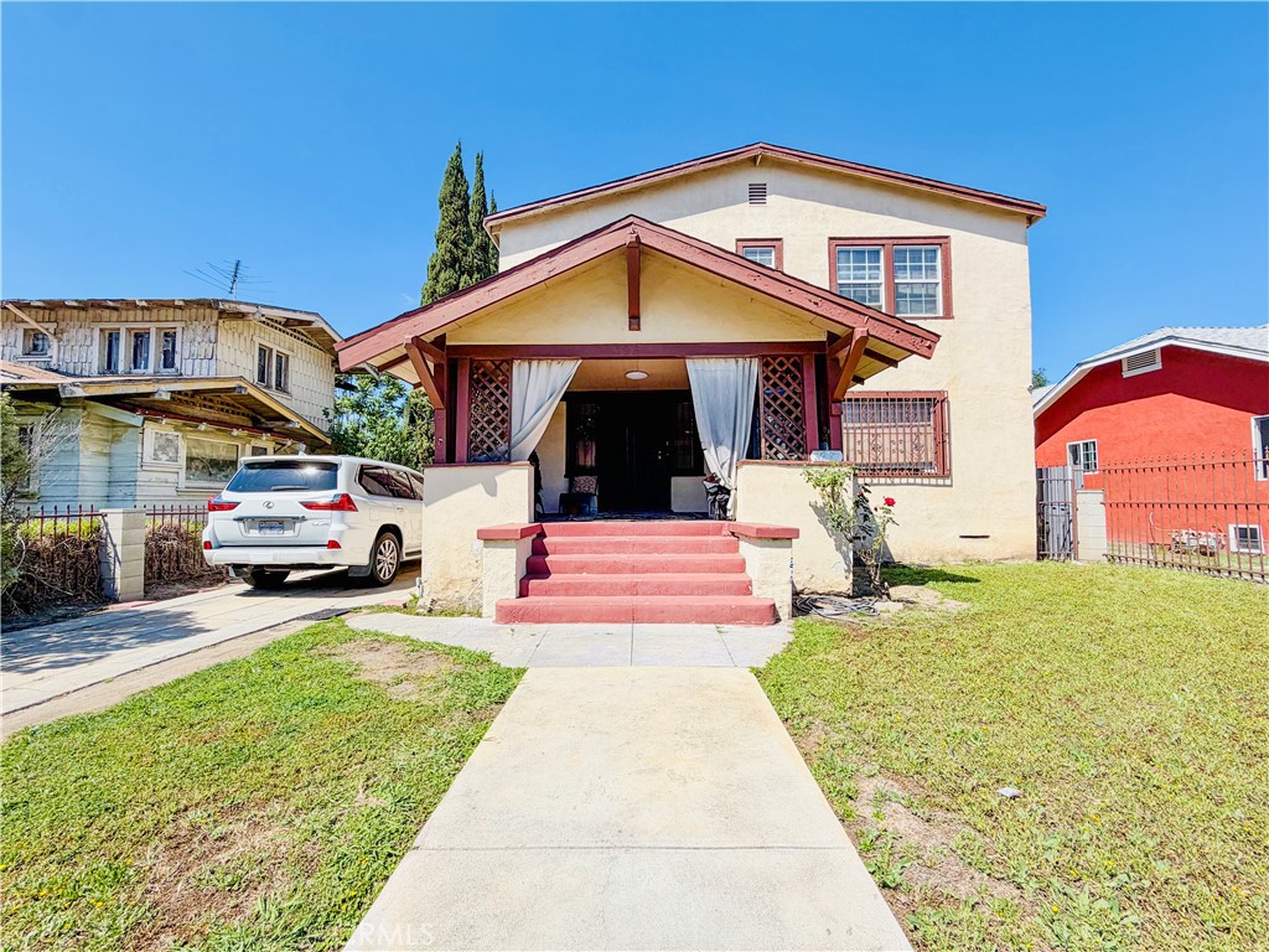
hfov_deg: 102.1
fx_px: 513
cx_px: 634
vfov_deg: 85.7
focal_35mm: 14
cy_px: 476
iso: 20
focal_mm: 2.22
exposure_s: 1/950
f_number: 2.2
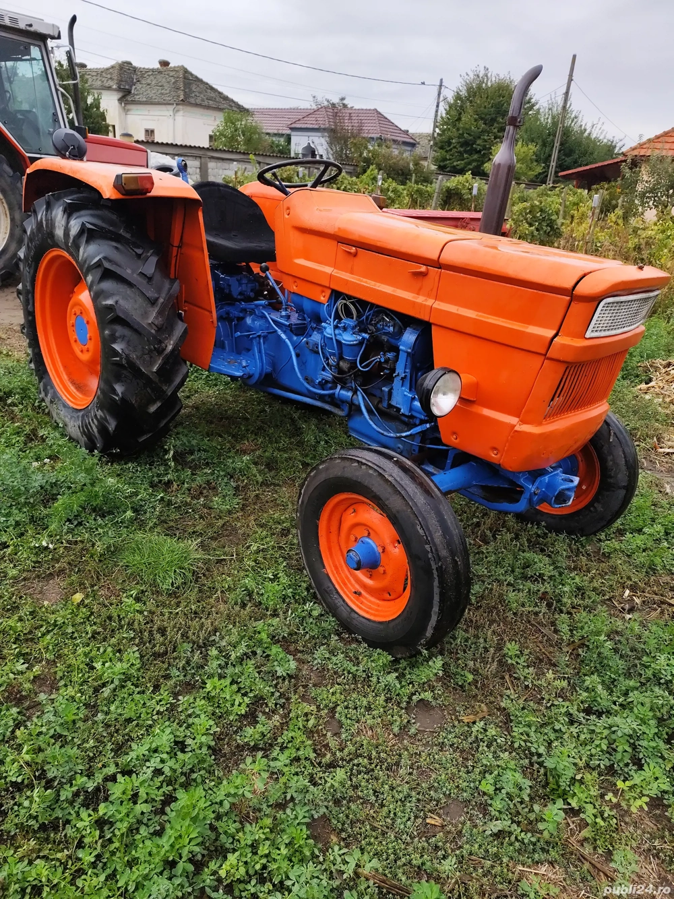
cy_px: 450
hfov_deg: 58.9
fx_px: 597
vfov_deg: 73.9
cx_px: 337
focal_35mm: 23
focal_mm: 6.14
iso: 50
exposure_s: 1/117
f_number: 1.65
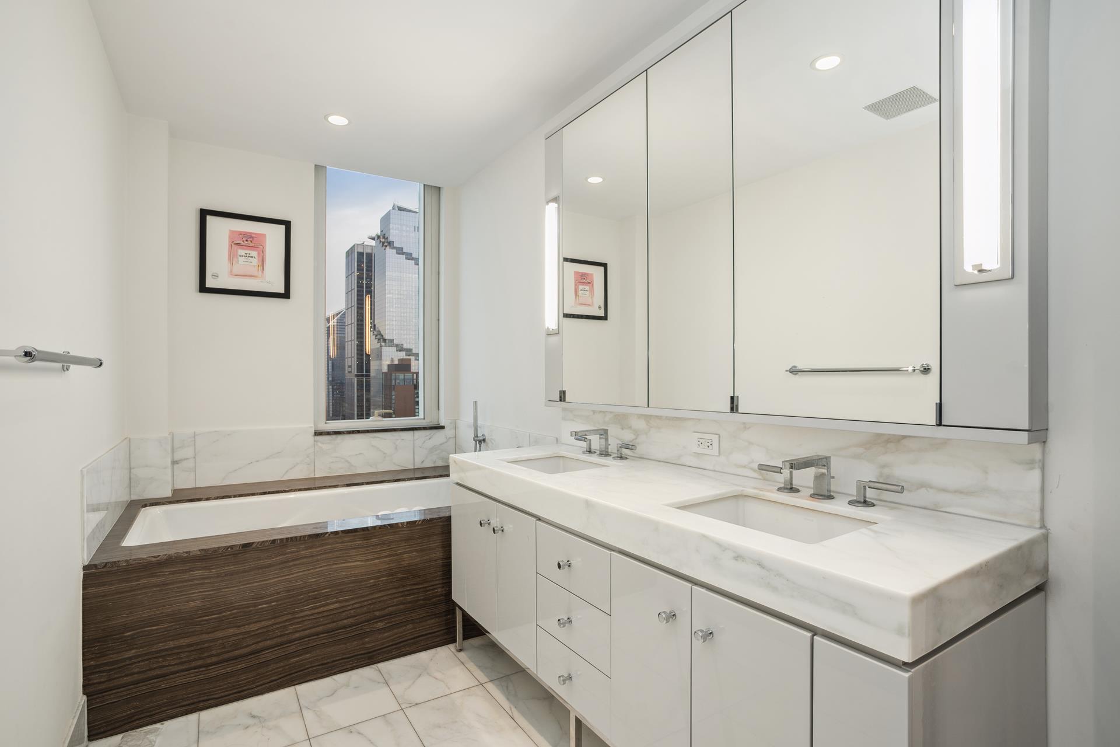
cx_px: 560
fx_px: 529
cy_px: 374
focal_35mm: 17
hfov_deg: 93.3
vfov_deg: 70.4
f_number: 8
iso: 100
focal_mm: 17
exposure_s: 1/1.25
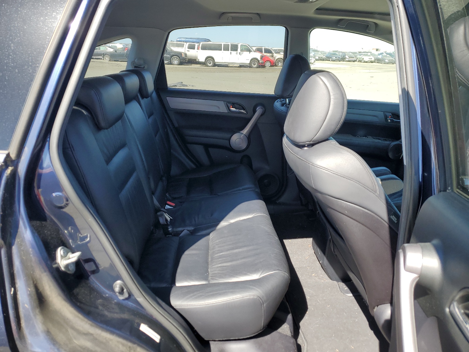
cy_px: 176
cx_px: 234
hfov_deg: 67.3
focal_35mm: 26
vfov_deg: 53.1
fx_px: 352
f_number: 1.5
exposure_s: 1/625
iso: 50
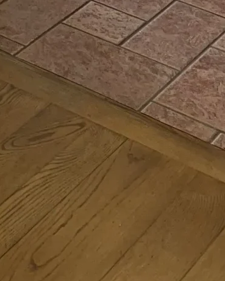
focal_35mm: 141
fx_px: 1173
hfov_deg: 10.3
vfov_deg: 11.3
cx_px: -181
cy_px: -400
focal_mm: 5.7
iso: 50
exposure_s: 1/36
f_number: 1.5
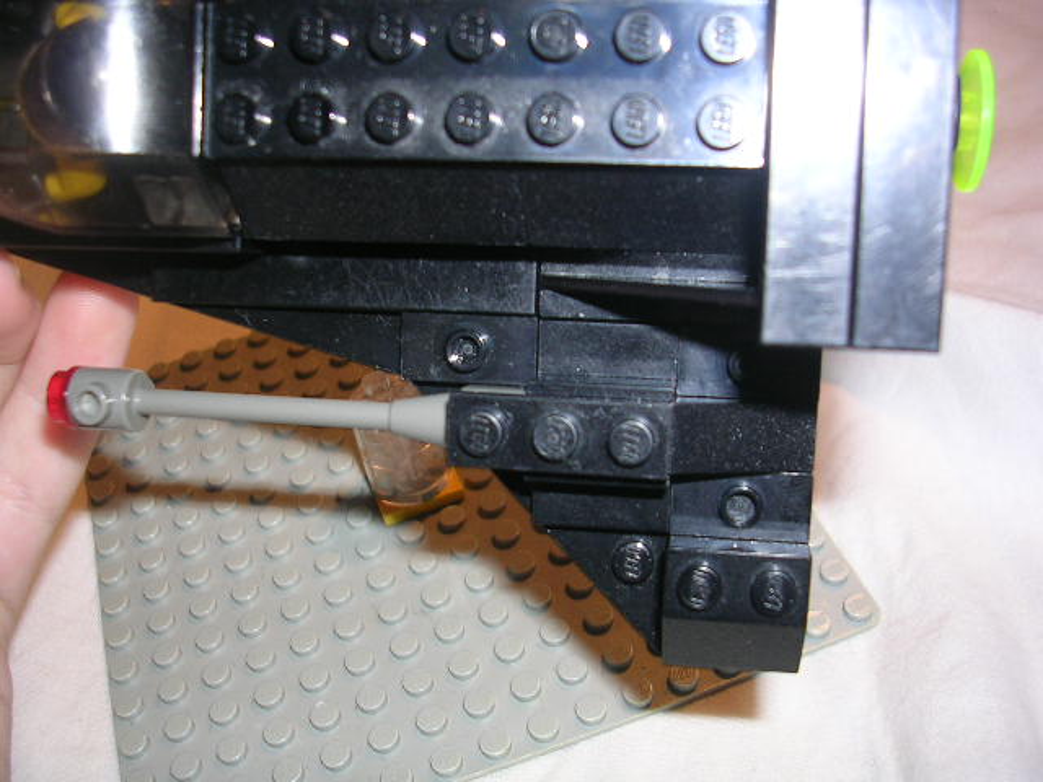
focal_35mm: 38
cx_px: 522
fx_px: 1145
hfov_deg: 49.0
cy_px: 391
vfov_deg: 37.7
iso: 50
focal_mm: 5.8
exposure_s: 1/60.1
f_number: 2.8
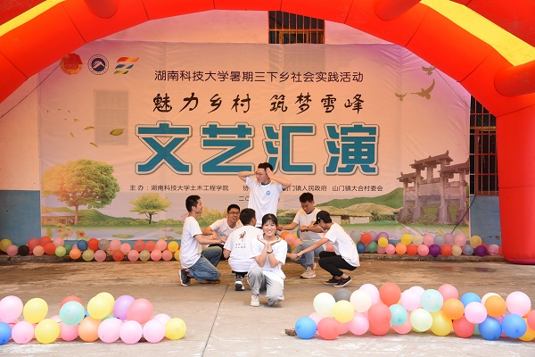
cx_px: 268
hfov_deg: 32.4
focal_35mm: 62
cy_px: 178
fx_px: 921
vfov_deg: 21.9
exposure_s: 1/200
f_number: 9
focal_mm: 62
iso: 250
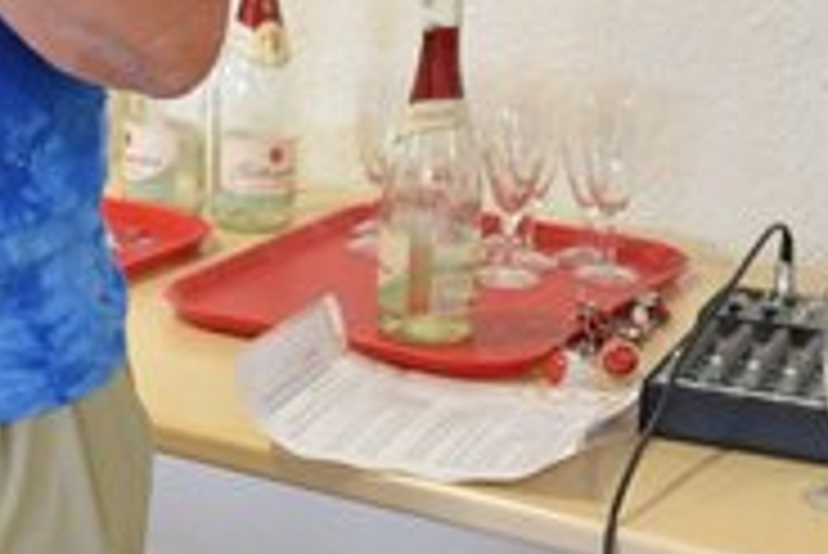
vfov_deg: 18.2
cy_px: 358
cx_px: 45
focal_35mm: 75
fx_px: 1726
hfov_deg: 25.9
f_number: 3.8
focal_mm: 20
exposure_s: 1/30
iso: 800
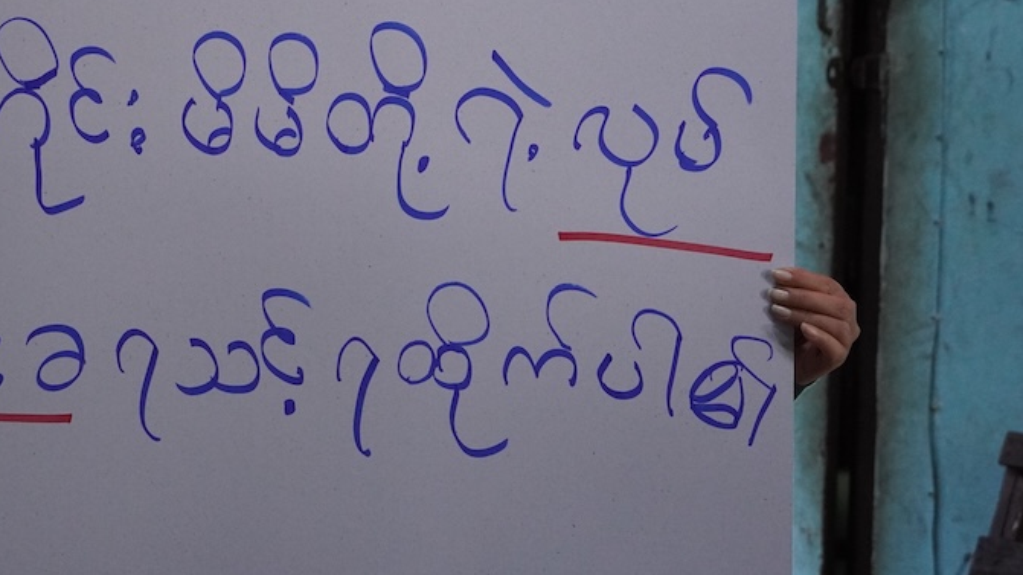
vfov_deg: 11.9
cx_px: 309
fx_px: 2733
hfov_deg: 21.1
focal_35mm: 101
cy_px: 85
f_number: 5
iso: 3200
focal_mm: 43
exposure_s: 1/160
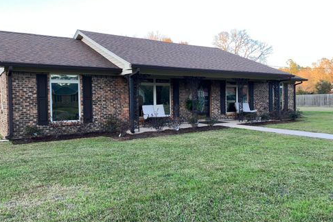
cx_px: 164
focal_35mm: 30
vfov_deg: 43.7
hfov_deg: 61.9
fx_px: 278
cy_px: 108
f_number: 1.8
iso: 40
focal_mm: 3.99
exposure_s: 1/177
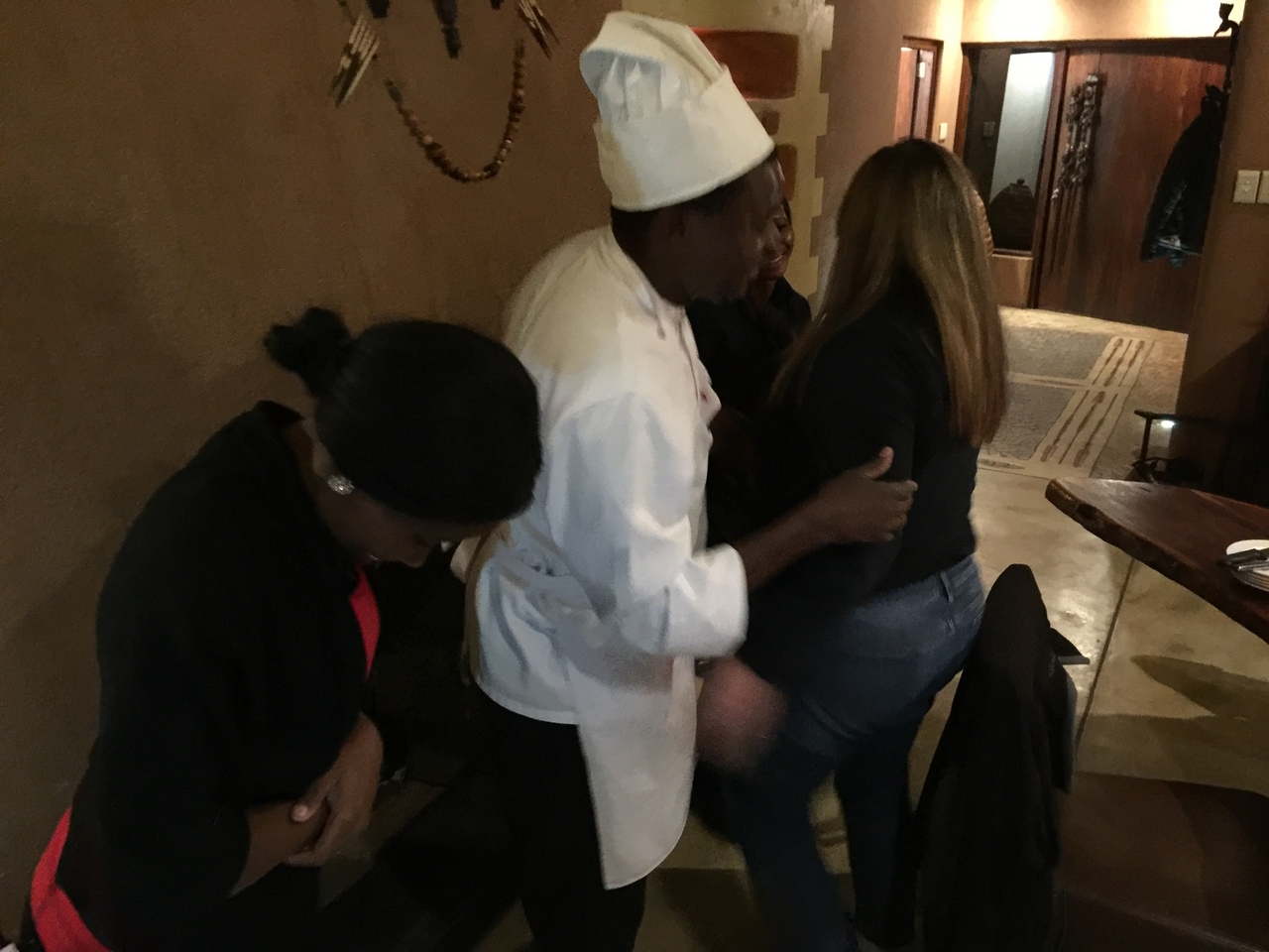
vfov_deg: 48.2
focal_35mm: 29
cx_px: 634
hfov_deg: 61.7
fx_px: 1063
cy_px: 476
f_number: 2.2
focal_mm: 4.15
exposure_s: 1/4
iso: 200
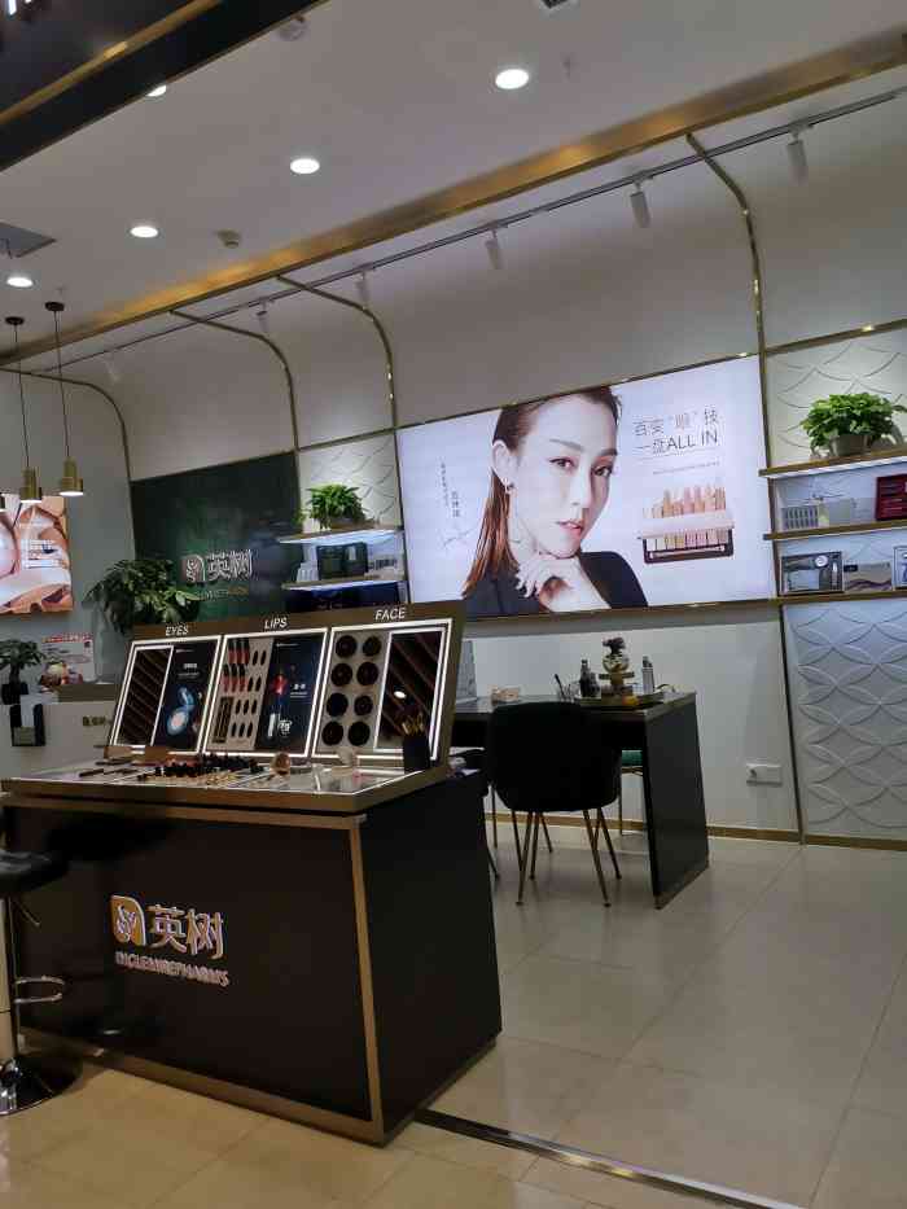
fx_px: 943
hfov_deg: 51.4
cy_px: 604
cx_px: 454
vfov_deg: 65.3
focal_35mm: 27
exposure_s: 1/256
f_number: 1.8
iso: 50
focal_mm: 4.75
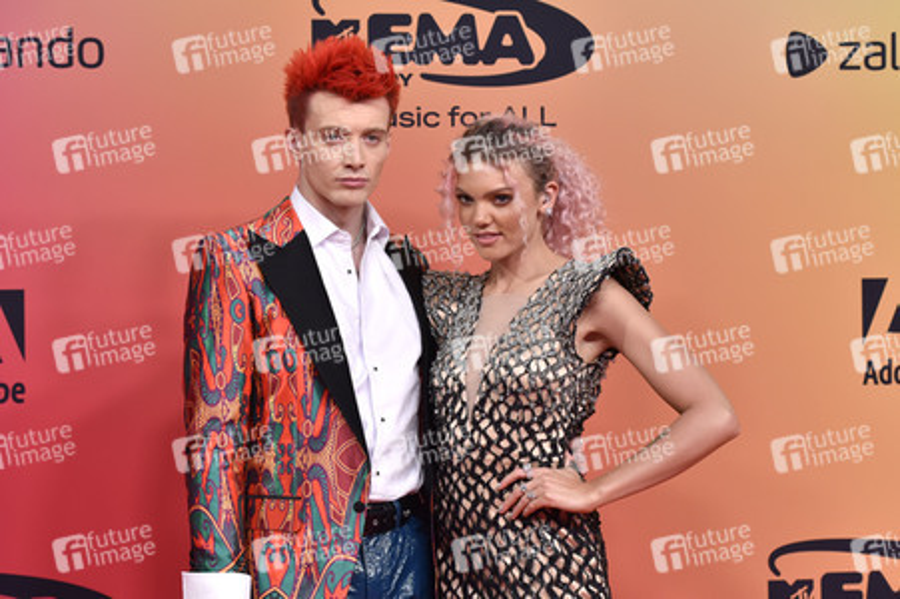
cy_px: 300
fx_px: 2748
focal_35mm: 110
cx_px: 450
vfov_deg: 12.4
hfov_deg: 18.6
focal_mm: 110
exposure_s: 1/160
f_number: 5.6
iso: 2000
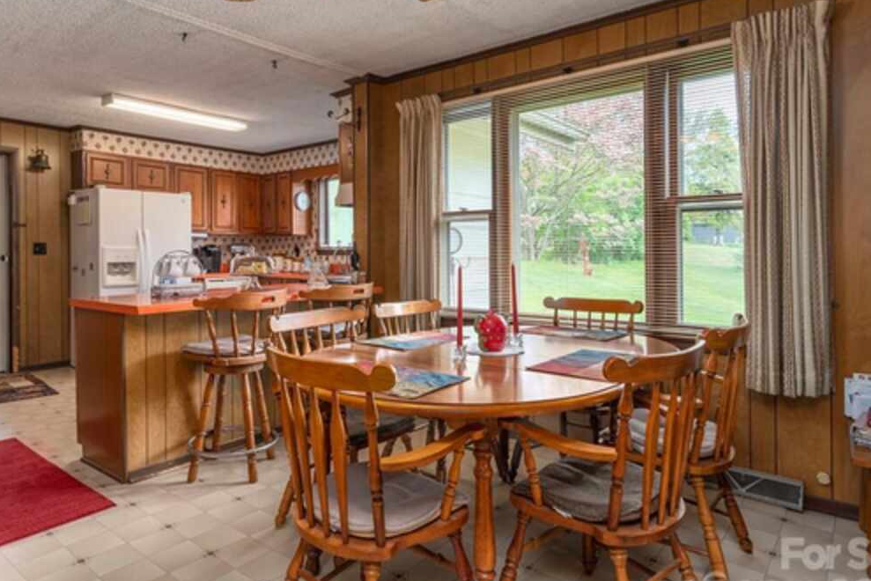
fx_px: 532
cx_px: 399
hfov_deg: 78.4
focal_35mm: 22
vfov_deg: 57.2
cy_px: 265
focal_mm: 17
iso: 320
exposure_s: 1/40
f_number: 8
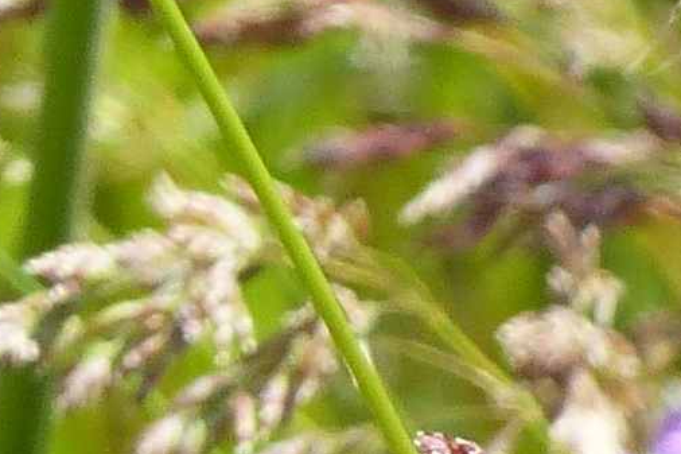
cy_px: -750
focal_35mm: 1399
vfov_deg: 1.0
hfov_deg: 1.5
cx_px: -1894
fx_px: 26454
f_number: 4
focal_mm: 30.6
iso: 100
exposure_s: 1/640
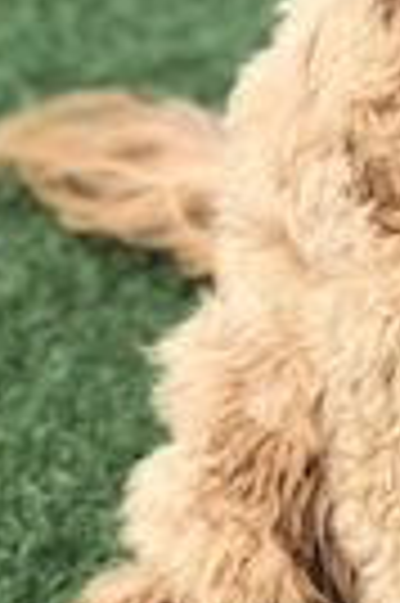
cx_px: 800
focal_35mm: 258
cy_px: 22
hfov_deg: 5.2
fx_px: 4311
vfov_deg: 8.0
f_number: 2.4
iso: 16
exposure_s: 1/163
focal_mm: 6
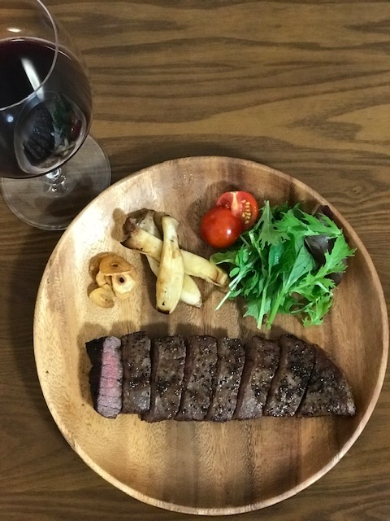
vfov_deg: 33.8
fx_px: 856
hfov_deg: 25.7
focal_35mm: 57
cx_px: 195
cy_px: 260
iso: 1000
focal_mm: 6.6
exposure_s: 1/50
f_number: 2.8
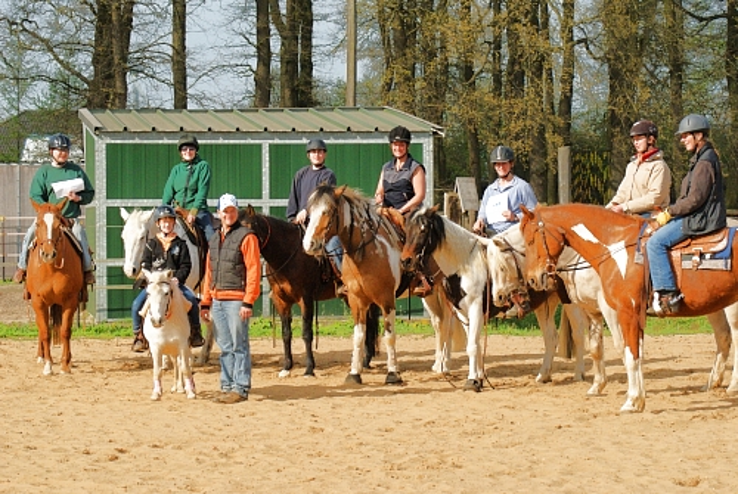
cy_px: 247
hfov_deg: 13.7
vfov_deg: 9.2
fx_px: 3079
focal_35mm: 150
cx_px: 369
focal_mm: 100
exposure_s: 1/640
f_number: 13
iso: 800
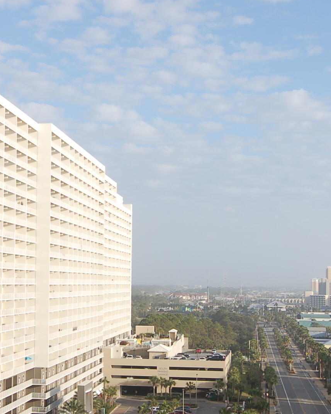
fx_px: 870
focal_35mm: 71
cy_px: 246
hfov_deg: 21.4
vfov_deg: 26.7
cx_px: 99
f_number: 9
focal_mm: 24
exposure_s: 1/320
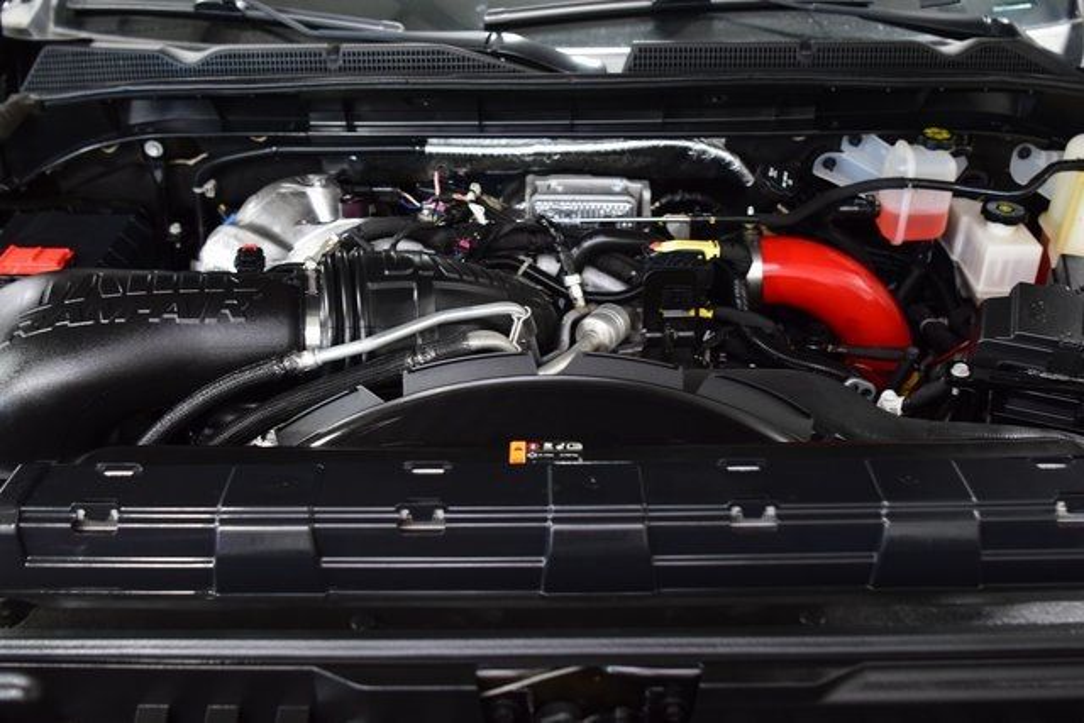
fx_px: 1084
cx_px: 542
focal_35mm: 36
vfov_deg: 36.9
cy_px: 362
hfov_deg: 53.1
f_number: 2.8
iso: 1600
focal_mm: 24
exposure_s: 1/60
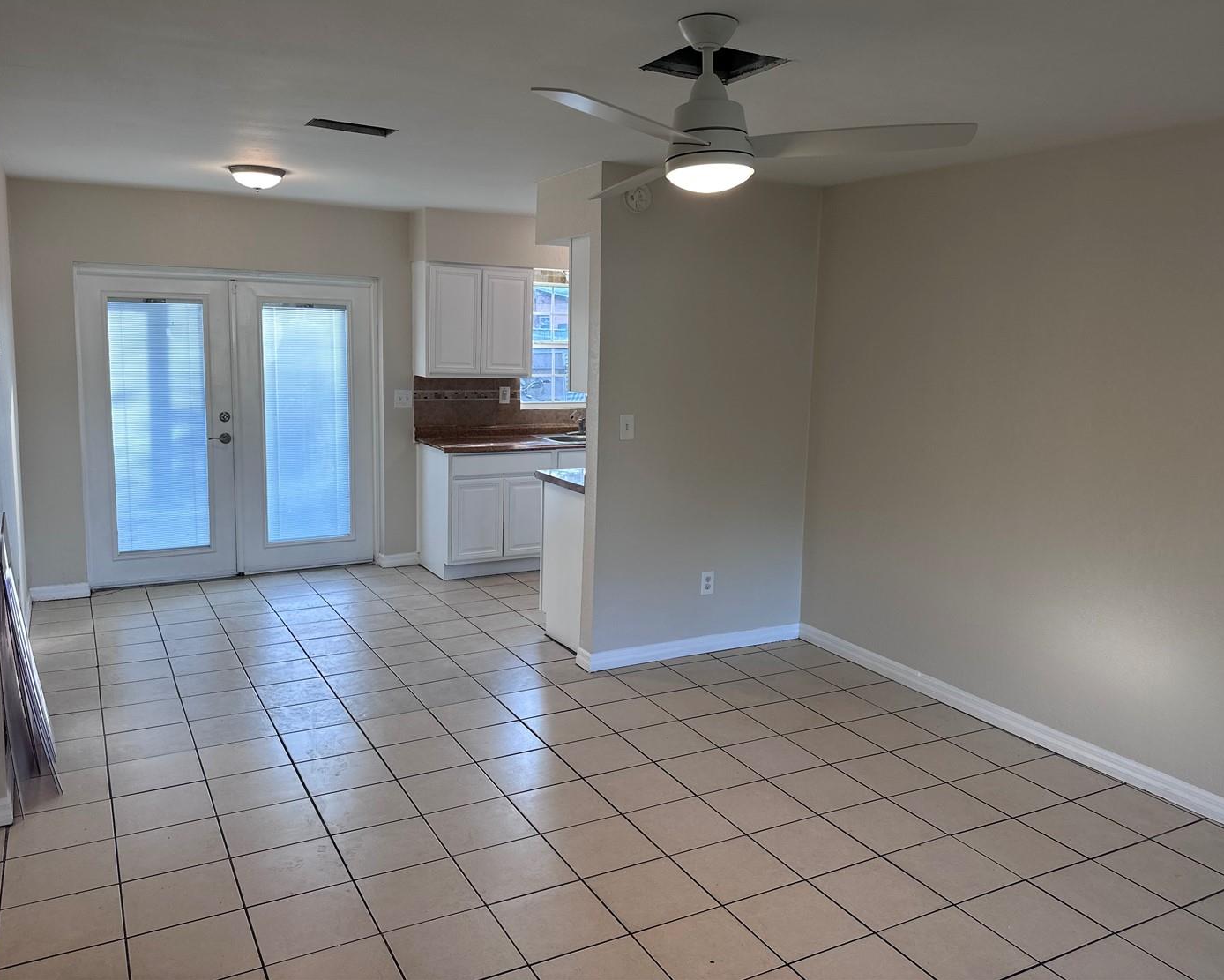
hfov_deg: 64.1
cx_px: 626
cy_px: 452
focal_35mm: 27
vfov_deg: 53.1
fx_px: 978
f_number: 1.78
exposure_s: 1/120
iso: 64
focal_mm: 6.86
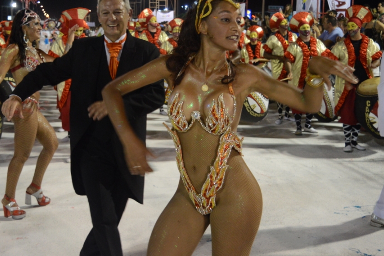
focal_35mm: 51
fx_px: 544
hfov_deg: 38.8
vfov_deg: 26.4
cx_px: 156
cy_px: 110
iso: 1600
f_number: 4.5
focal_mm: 28
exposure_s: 1/125
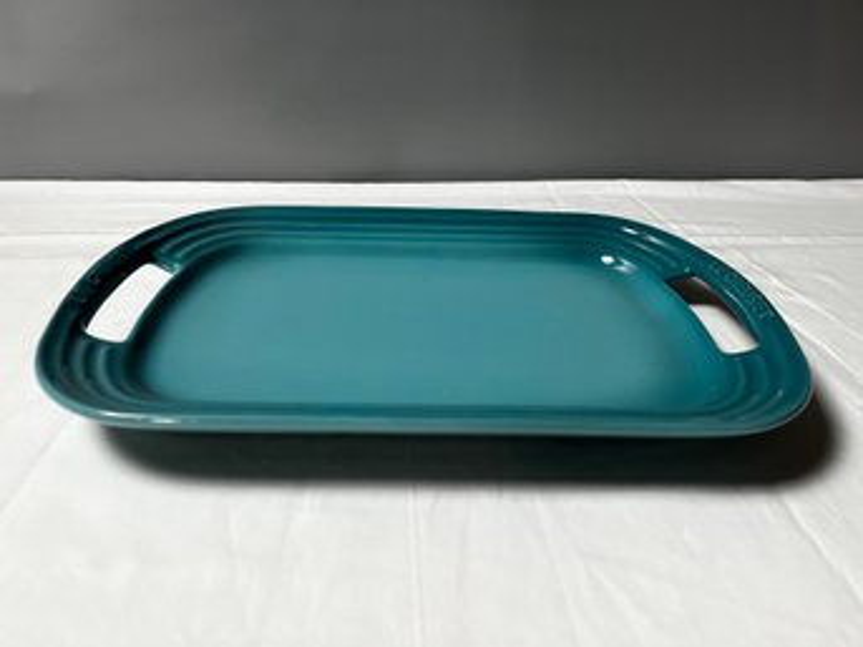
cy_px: 324
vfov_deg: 53.0
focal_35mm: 26
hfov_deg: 67.3
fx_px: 648
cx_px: 432
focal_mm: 5.1
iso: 80
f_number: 1.6
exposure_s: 1/60
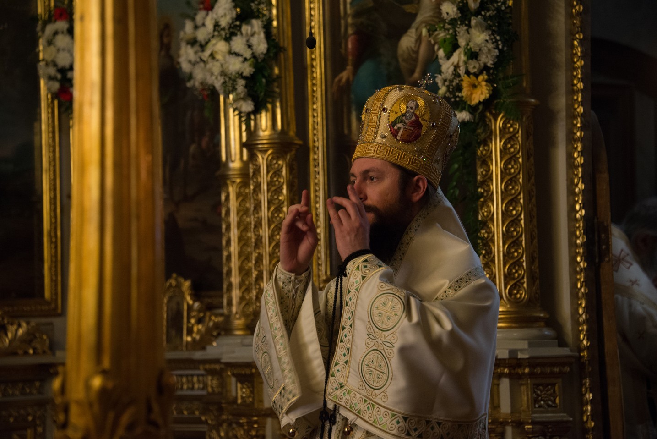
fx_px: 2045
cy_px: 220
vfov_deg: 12.2
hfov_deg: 18.3
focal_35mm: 112
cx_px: 328
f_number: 5.3
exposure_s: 1/50
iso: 3200
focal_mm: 112
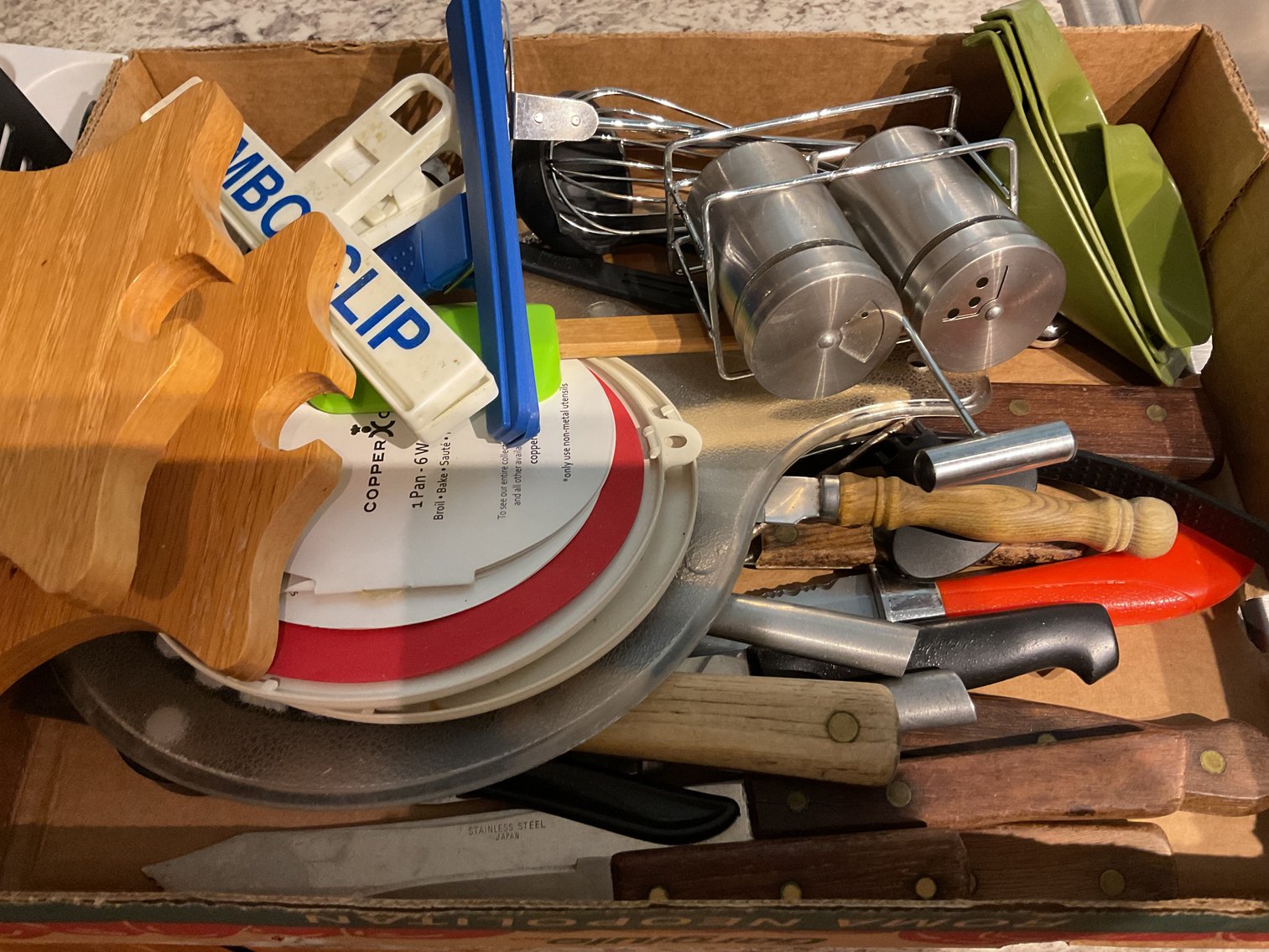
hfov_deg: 61.7
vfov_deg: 48.2
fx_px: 1063
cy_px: 476
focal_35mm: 29
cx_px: 634
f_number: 1.8
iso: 320
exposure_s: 1/60
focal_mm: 3
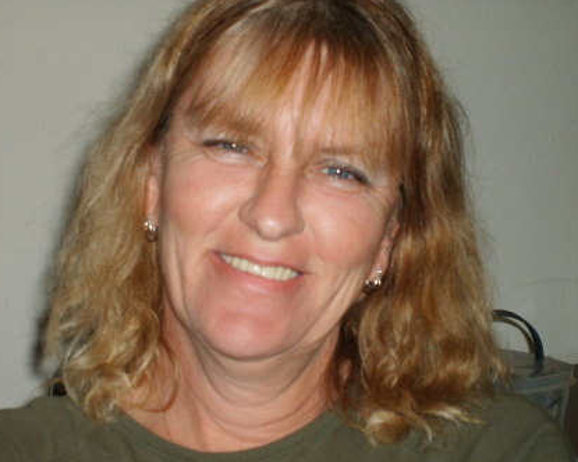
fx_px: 1899
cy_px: 232
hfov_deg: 17.3
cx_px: 272
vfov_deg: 13.9
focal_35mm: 111
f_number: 4.9
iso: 100
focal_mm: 17.4
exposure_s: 1/60
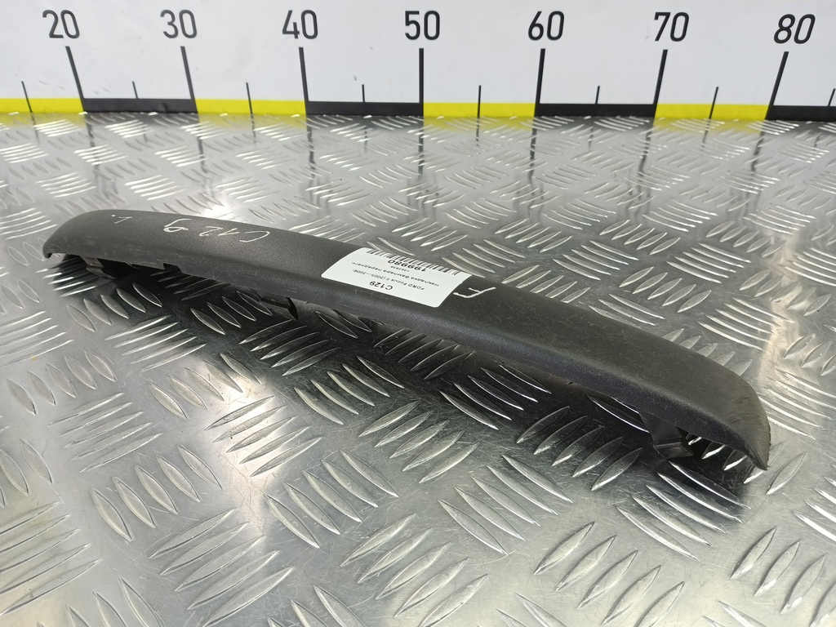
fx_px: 555
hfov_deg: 73.9
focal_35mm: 23
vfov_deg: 58.9
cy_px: 314
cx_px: 418
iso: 145
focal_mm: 4.11
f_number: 1.6
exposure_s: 1/50
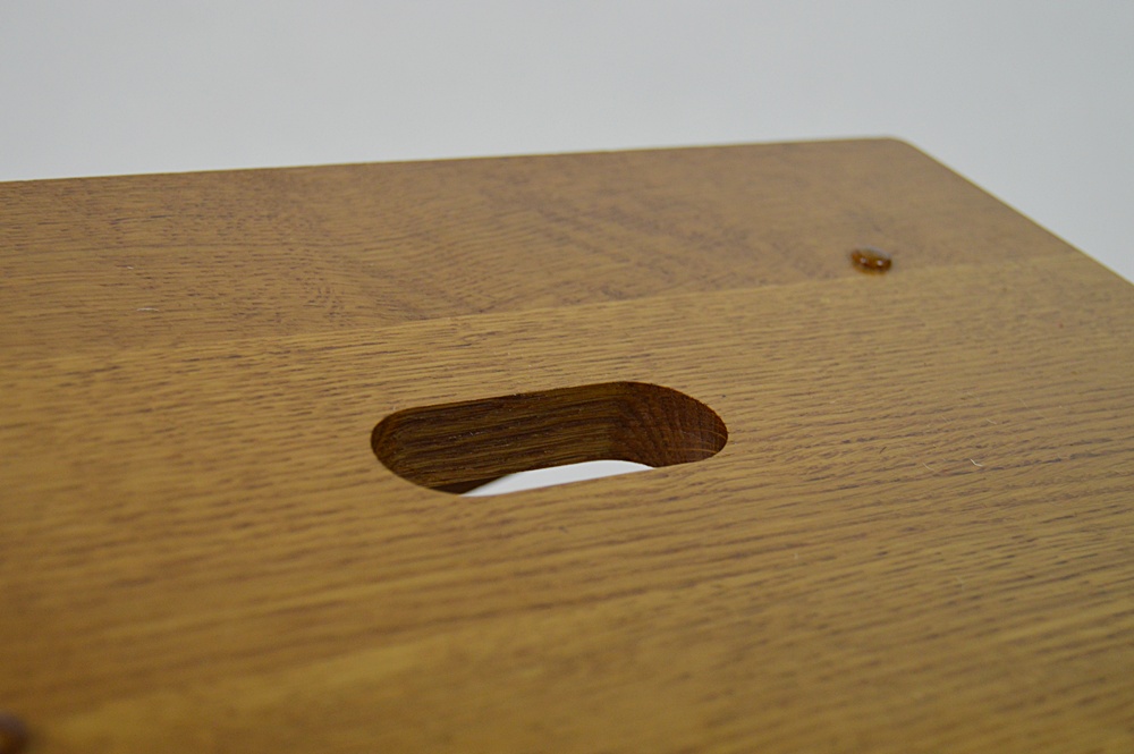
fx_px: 1794
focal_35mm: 57
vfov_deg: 23.7
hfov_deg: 35.1
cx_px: 567
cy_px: 377
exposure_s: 1/60
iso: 640
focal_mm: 38
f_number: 4.8
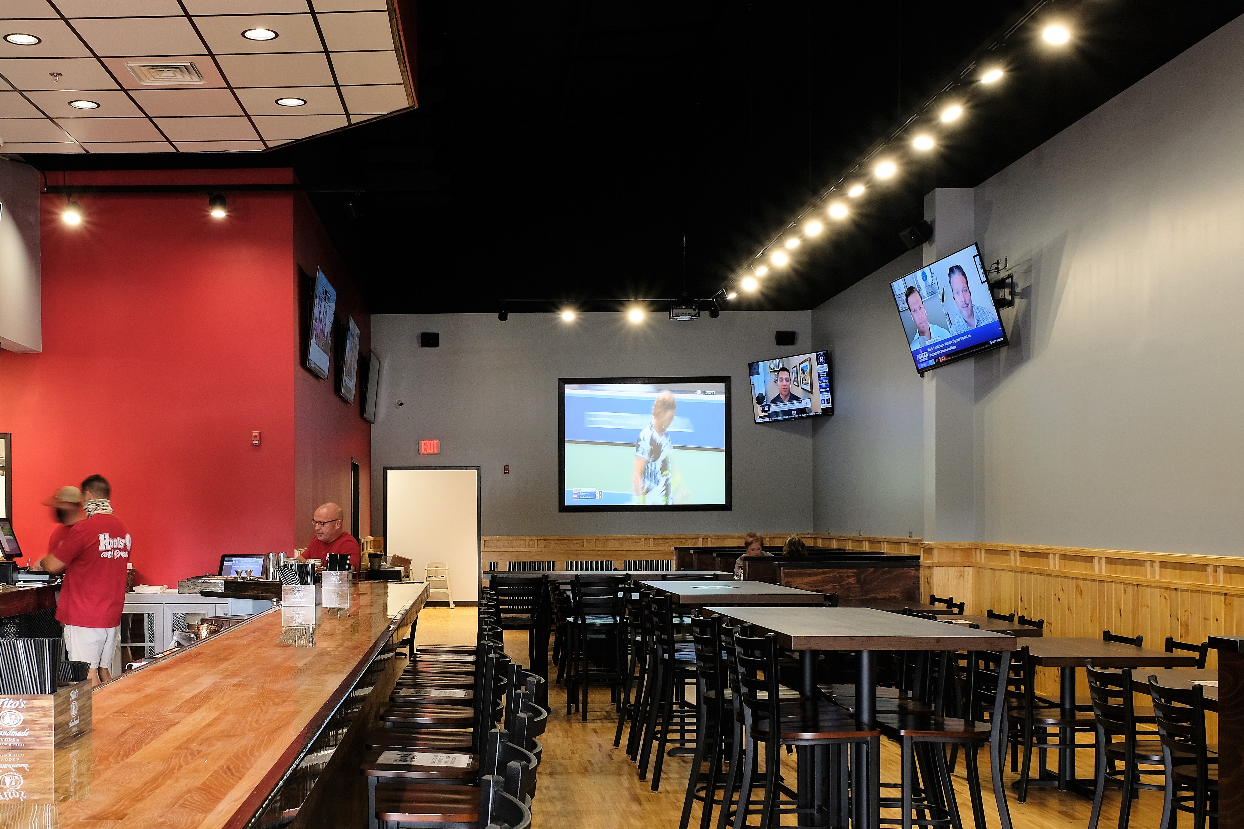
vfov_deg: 31.7
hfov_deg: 45.9
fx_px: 1451
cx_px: 441
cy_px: 536
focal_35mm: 42
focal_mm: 19.2
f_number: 10
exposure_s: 1/2.8
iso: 500
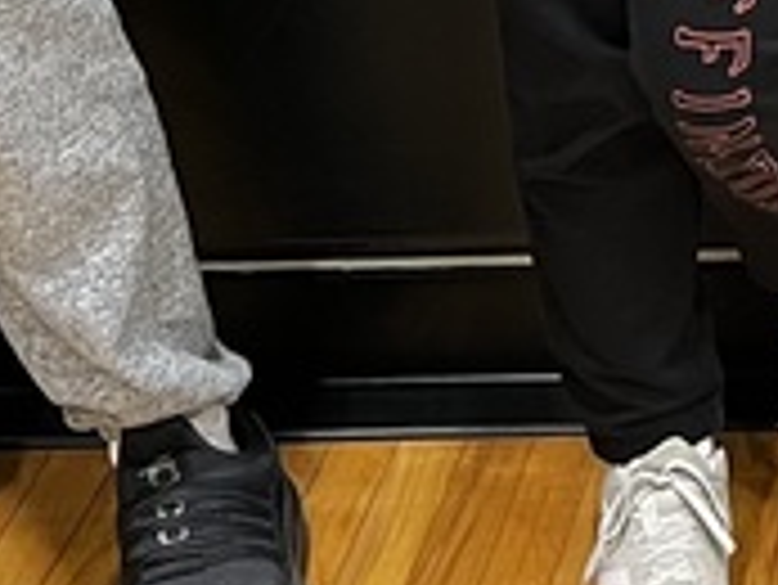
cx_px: 1484
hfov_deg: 11.7
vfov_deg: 8.7
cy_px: -868
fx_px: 3464
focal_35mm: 154
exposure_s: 1/60
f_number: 1.5
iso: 200
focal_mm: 5.7
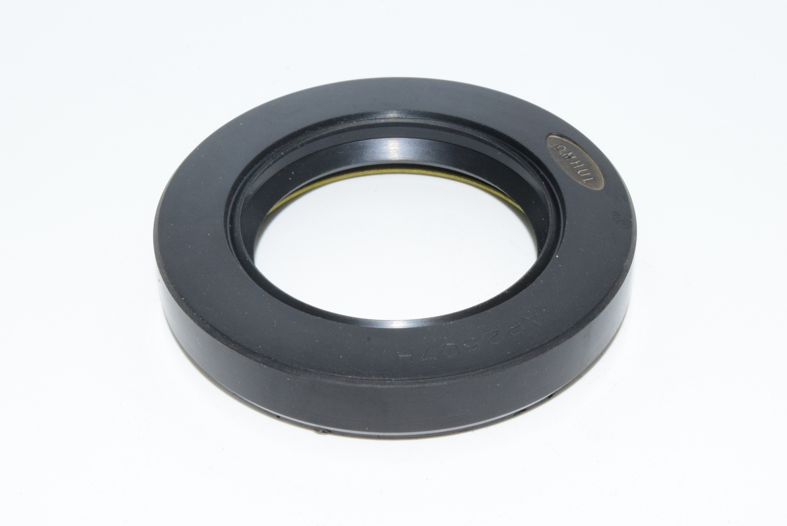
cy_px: 263
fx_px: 1575
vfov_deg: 19.0
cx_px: 394
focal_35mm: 72
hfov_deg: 28.1
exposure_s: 1/60
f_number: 36
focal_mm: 48
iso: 1600
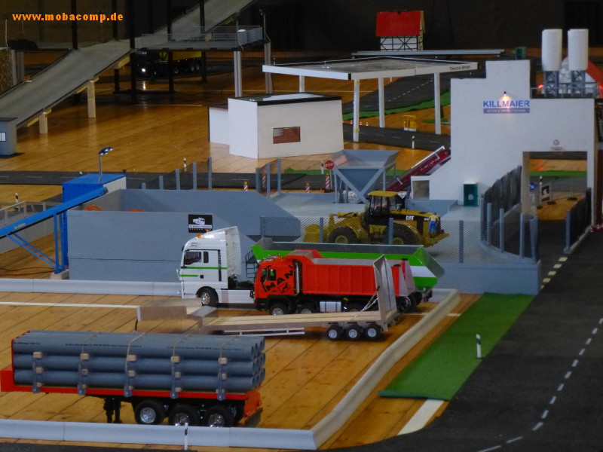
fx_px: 2474
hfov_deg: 13.9
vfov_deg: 10.4
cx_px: 302
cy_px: 226
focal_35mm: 142
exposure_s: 1/60
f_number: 5.3
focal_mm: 25.5
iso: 1000
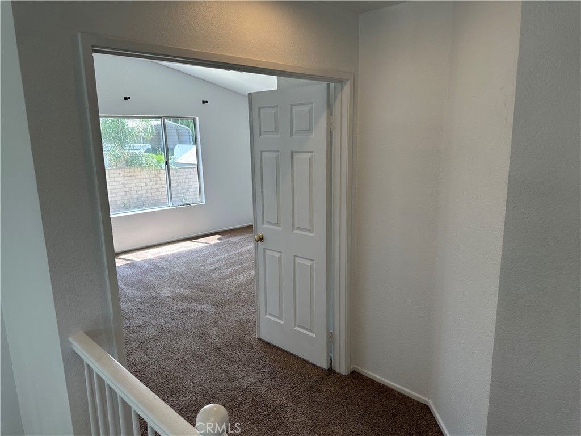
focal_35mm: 24
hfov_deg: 71.6
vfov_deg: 56.8
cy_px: 218
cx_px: 290
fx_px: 403
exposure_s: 1/212
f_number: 1.78
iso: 80
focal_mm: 6.86
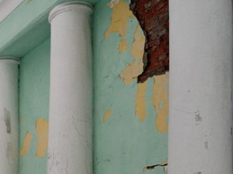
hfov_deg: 24.1
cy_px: 222
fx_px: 404
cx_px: -130
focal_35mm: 60
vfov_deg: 22.1
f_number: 8
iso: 500
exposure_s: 1/200
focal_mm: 12
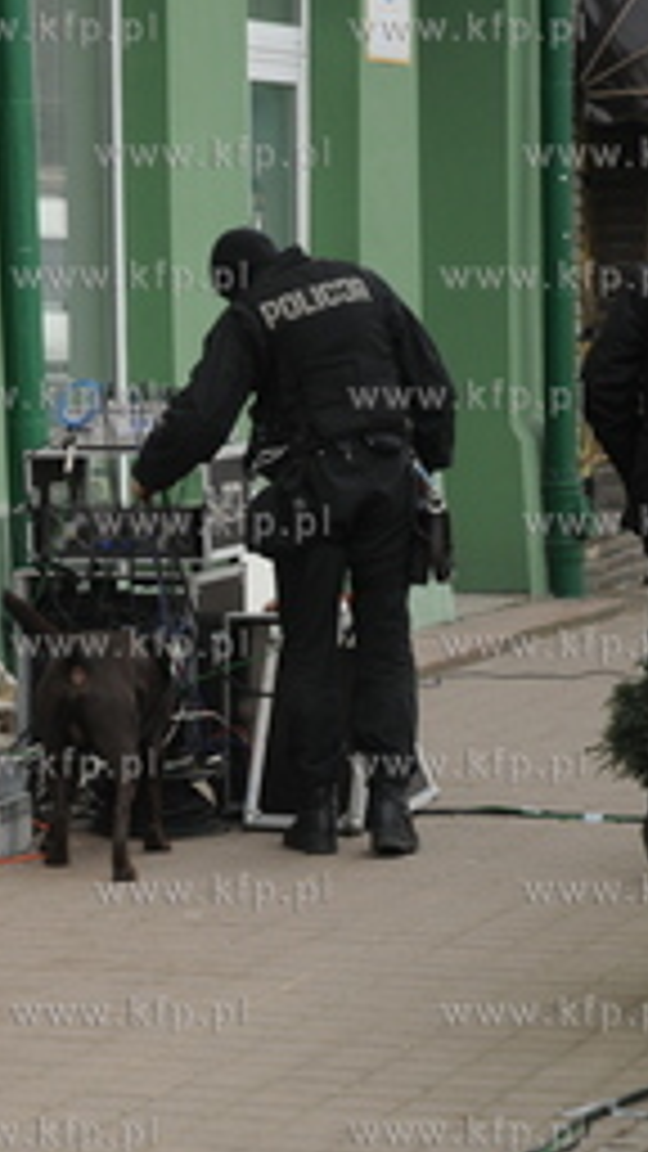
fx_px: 5254
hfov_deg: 7.0
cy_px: 580
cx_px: -58
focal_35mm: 172
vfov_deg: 12.5
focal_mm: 70
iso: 400
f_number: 4.5
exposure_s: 1/400
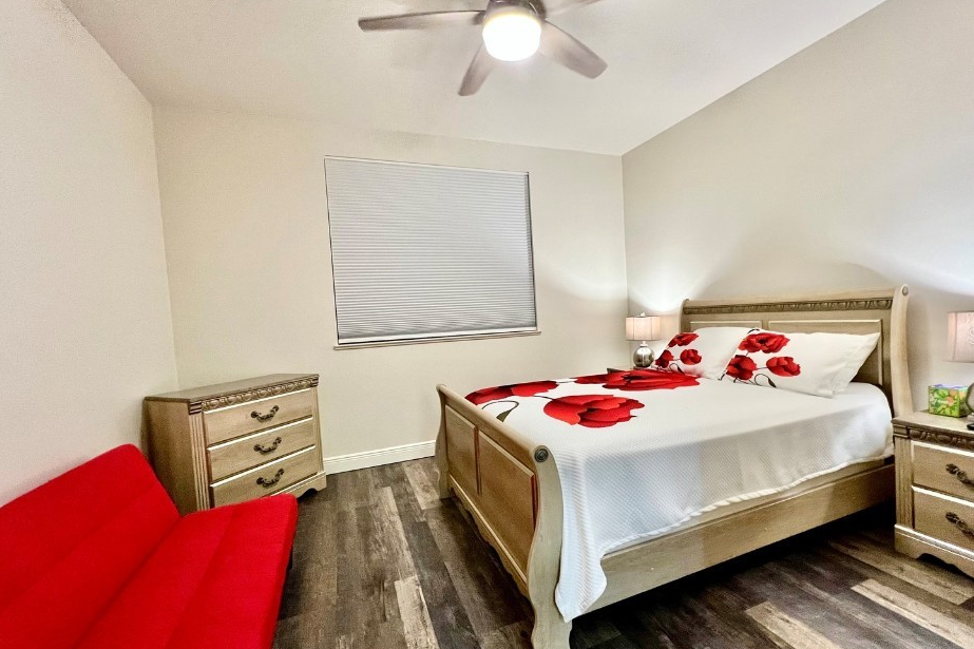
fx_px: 406
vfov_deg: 77.3
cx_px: 528
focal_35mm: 15
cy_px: 336
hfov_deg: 100.2
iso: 320
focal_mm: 1.57
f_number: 1.8
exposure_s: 1/60
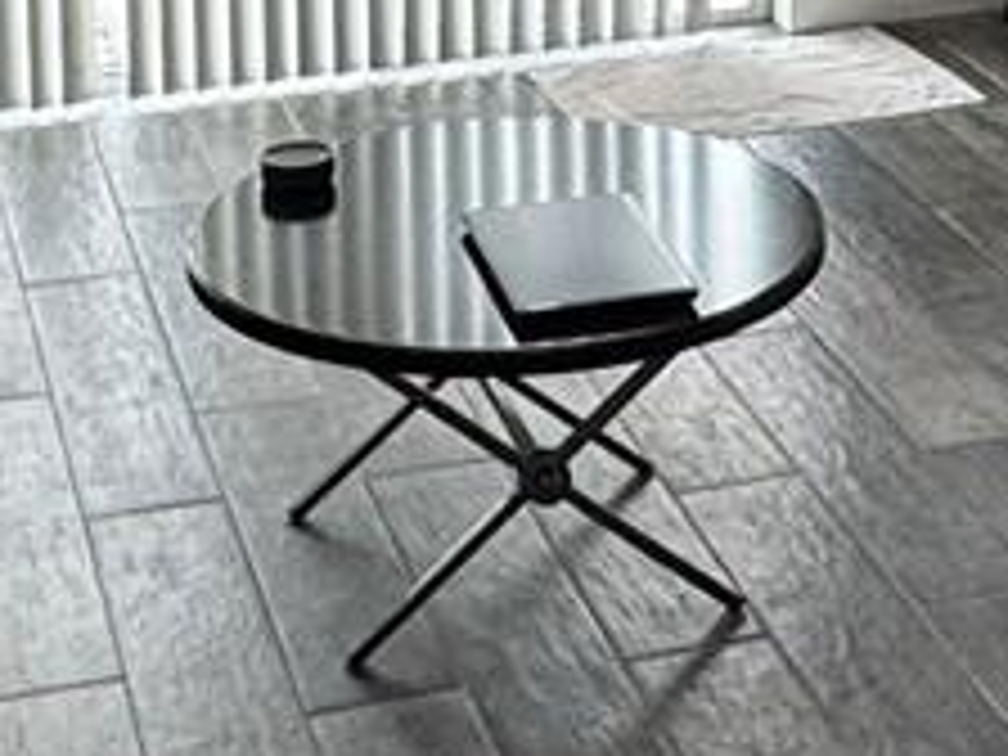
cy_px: -554
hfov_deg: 19.6
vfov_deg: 13.5
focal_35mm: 100
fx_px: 2912
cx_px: 608
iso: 100
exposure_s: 1/99
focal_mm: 2.22
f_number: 2.2
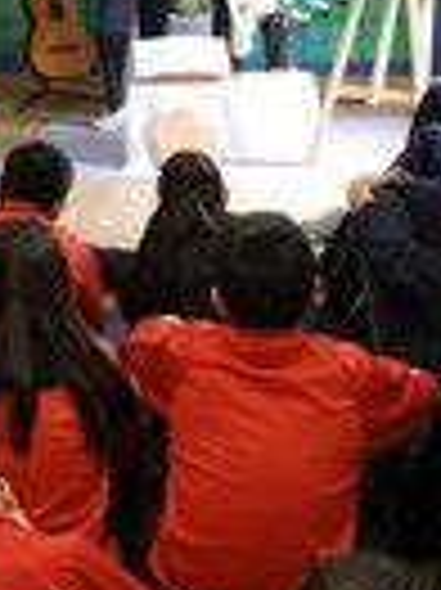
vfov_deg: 22.2
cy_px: 360
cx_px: 248
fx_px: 1497
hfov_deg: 16.8
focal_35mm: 88
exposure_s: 1/20
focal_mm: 3.94
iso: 500
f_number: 1.9
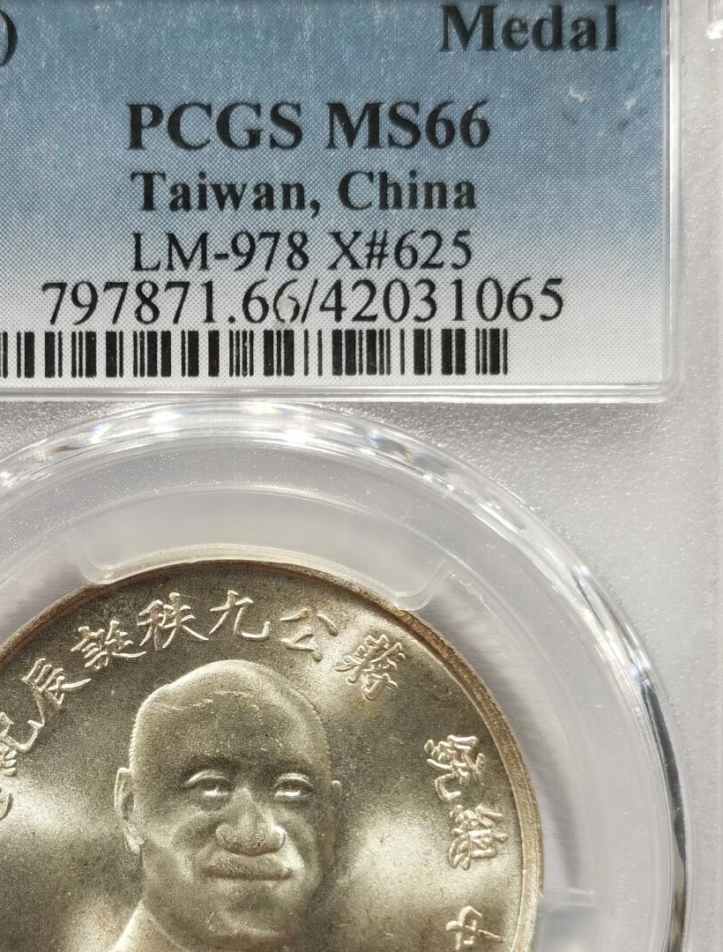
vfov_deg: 21.6
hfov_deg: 16.5
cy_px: 632
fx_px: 2487
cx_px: 225
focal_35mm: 90
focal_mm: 5.56
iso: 125
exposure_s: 1/100
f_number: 16
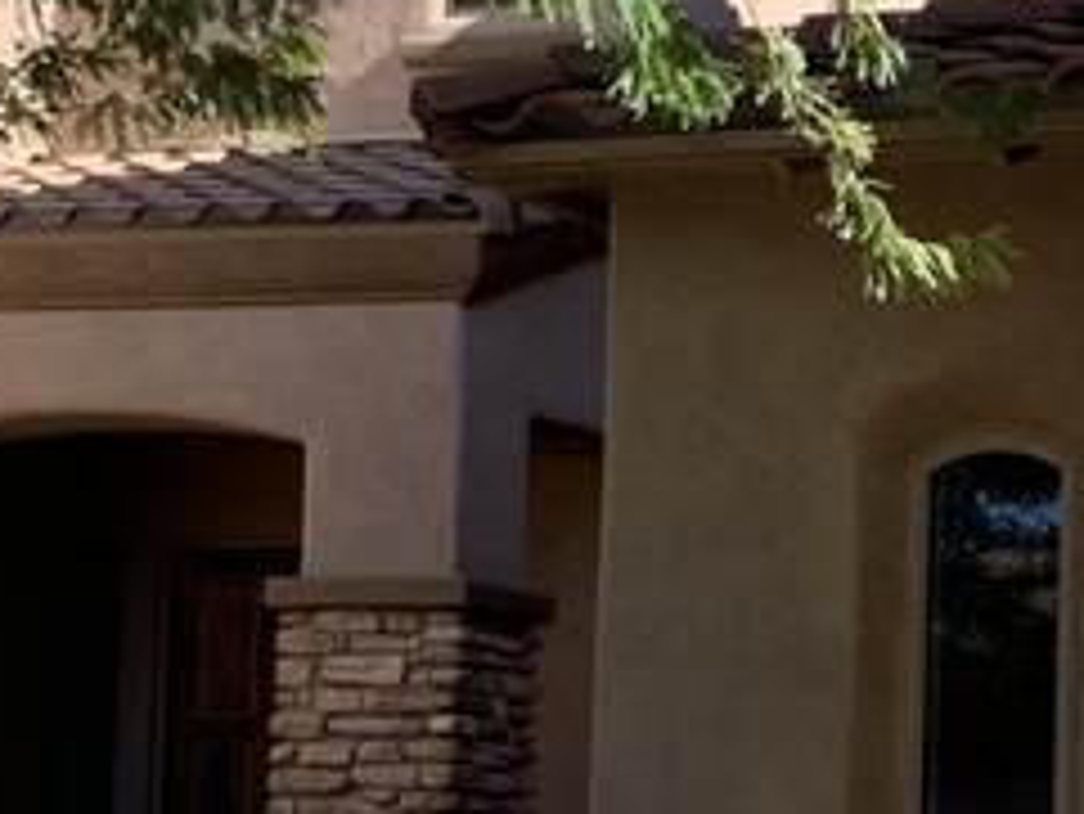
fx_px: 4324
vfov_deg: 10.7
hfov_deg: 13.9
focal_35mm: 138
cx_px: 1264
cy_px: 670
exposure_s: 1/954
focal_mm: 4.25
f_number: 1.8
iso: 25
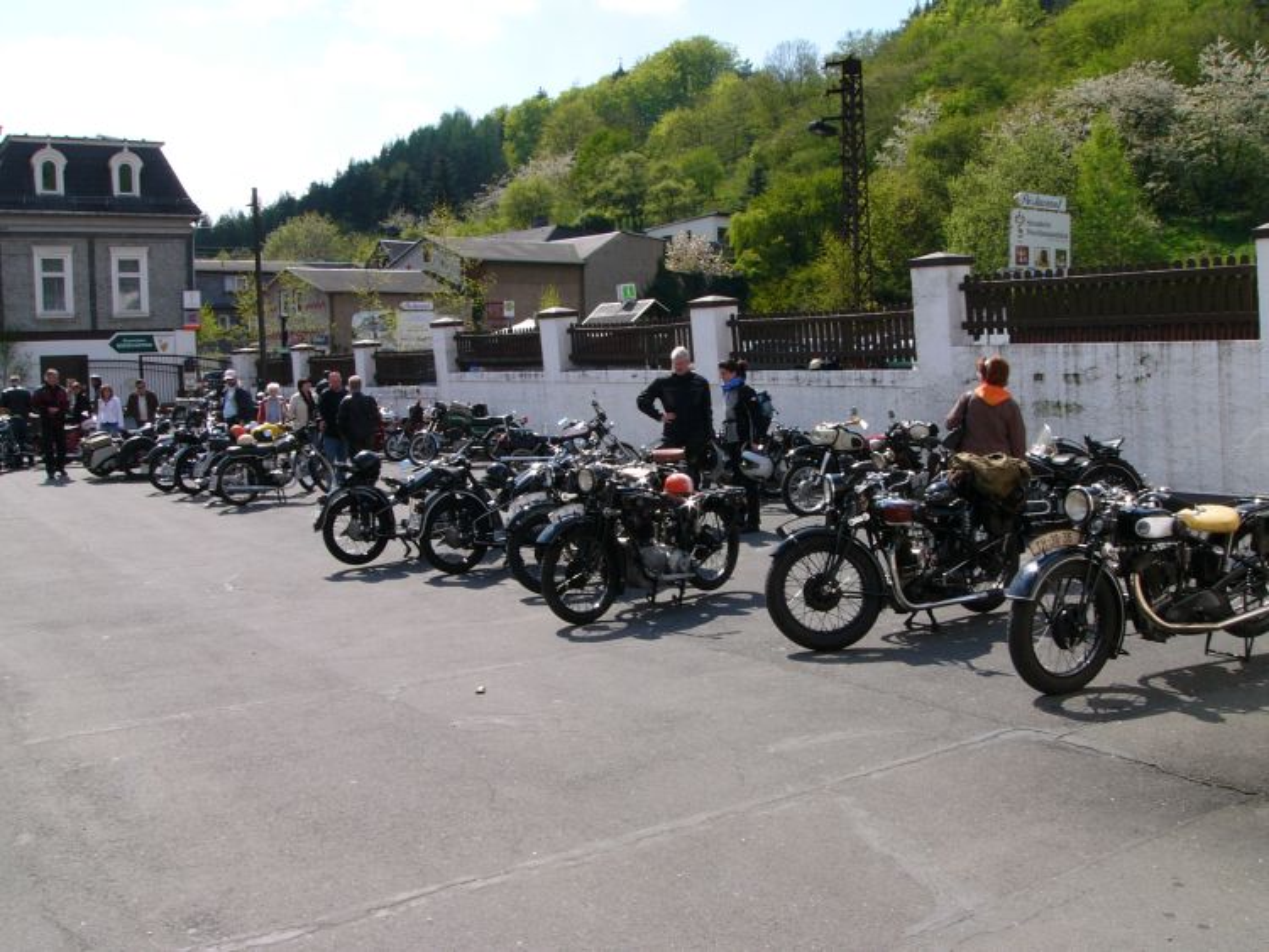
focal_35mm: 36
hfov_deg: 51.3
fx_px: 1320
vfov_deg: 39.7
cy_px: 476
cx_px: 634
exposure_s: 1/125
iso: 50
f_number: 8
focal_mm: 6
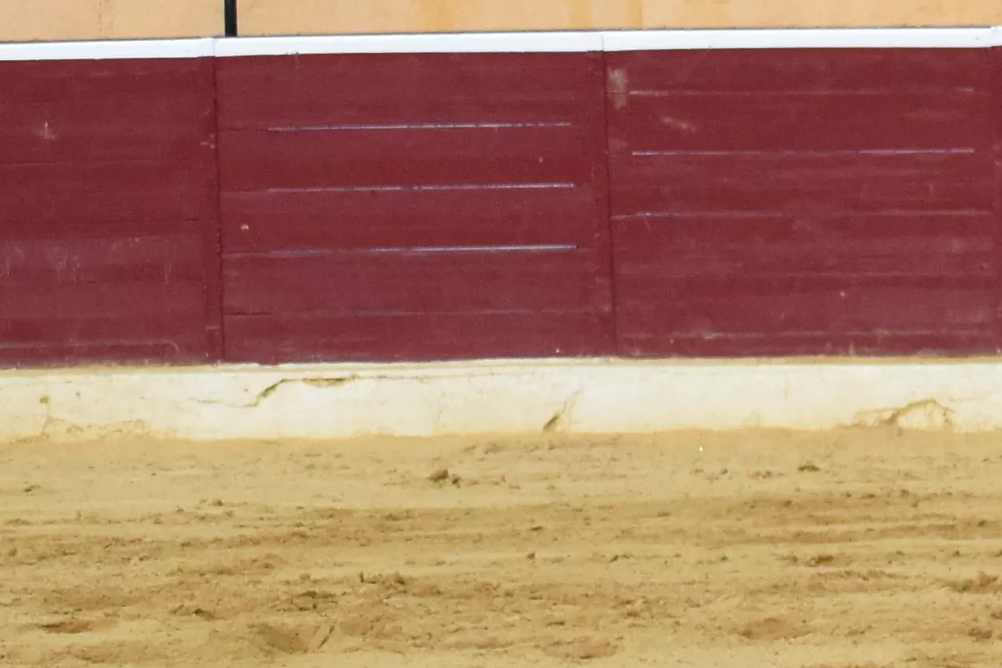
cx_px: 1899
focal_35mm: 498
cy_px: 590
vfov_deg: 2.8
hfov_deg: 4.1
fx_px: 13858
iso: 1600
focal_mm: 70
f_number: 5.6
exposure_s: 1/500
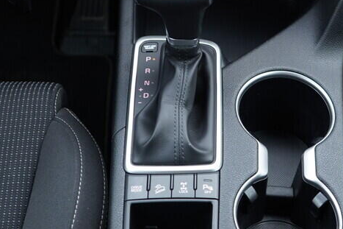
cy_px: 75
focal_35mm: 79
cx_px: 185
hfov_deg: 25.7
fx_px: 752
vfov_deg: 17.2
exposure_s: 1/40
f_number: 2.8
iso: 320
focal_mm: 24
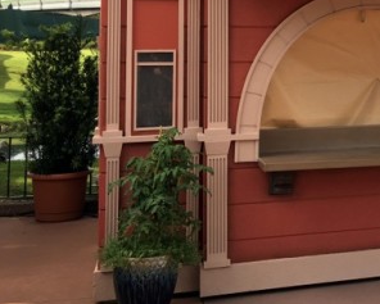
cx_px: 428
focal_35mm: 67
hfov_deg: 26.0
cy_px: 29
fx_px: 754
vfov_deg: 22.3
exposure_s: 1/425
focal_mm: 4.15
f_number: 2.2
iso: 25
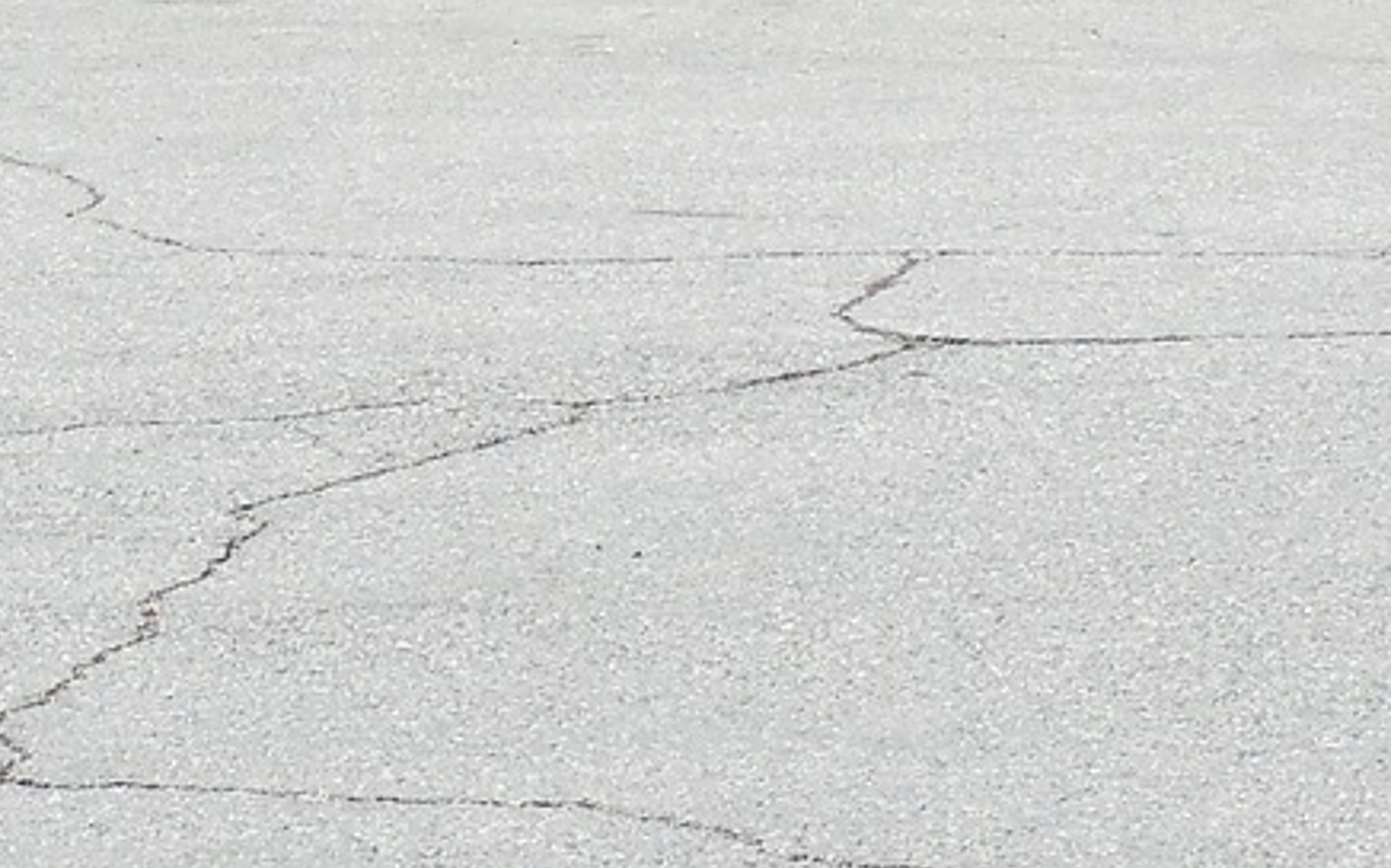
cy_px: -530
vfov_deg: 5.0
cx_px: 341
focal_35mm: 258
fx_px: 9776
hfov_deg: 8.1
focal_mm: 9.4
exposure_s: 1/800
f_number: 4
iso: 125
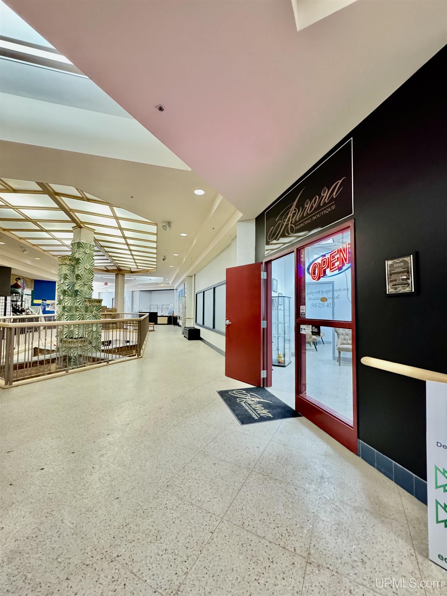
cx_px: 224
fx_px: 241
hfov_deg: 85.7
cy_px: 298
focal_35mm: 14
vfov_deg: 102.1
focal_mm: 2.22
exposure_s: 1/60
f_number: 2.2
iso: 1250
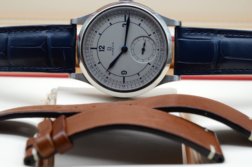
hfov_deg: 22.7
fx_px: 629
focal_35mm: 90
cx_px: 126
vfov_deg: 15.1
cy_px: 84
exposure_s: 1/40
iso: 500
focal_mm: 60
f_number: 10
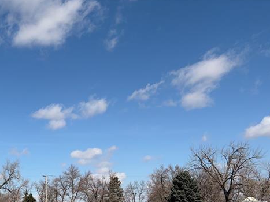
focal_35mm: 57
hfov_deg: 31.2
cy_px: 218
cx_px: -1
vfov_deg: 24.1
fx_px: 444
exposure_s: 1/6993
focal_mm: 5.96
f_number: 1.6
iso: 64
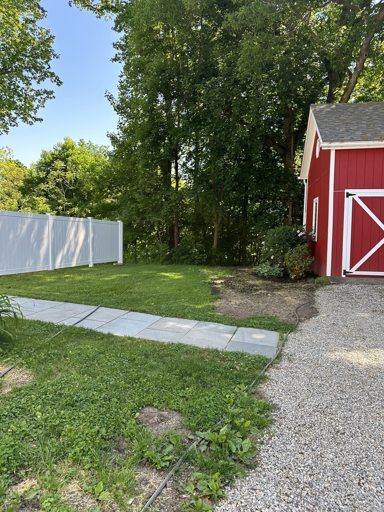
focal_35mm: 24
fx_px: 355
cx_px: 192
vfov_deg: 71.6
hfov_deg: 56.8
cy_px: 256
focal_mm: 6.86
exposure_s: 1/482
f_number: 1.78
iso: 80
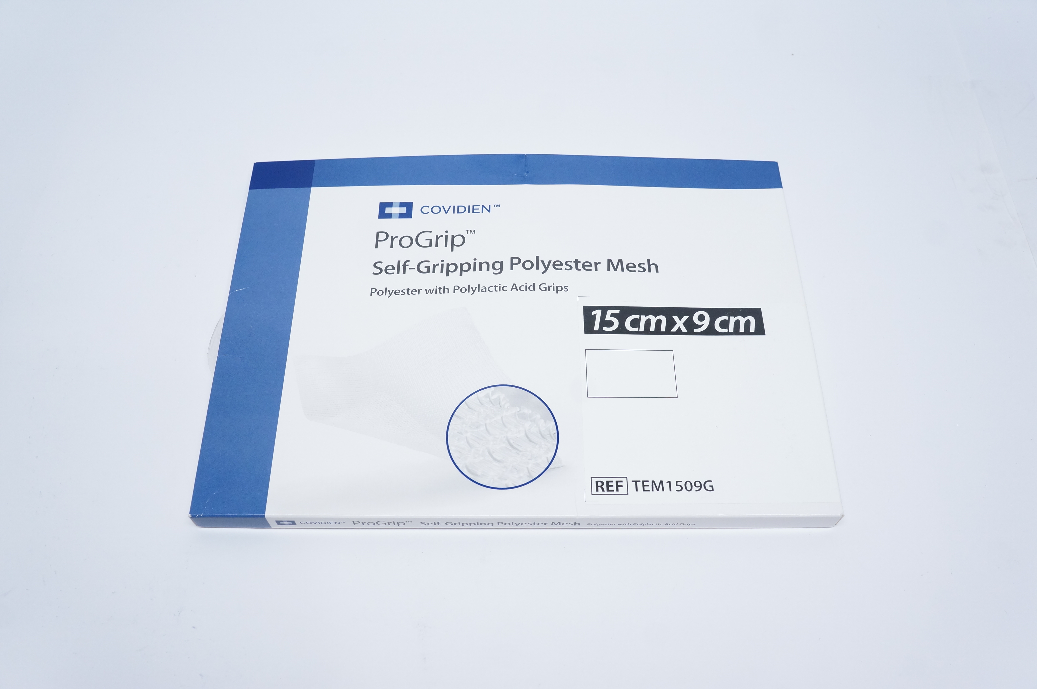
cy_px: 344
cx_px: 518
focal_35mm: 30
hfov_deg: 62.0
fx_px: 863
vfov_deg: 43.5
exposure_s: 1/60
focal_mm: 20
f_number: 6.3
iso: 800
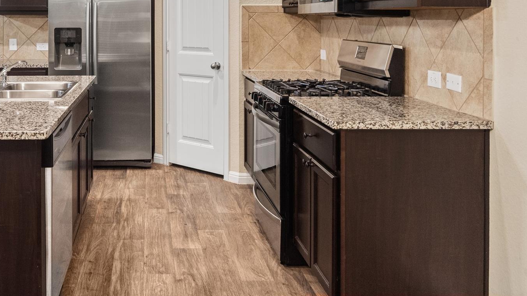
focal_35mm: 38
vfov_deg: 29.9
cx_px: 162
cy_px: 32
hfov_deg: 51.5
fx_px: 531
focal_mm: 16
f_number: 9
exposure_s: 1/1.67
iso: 640
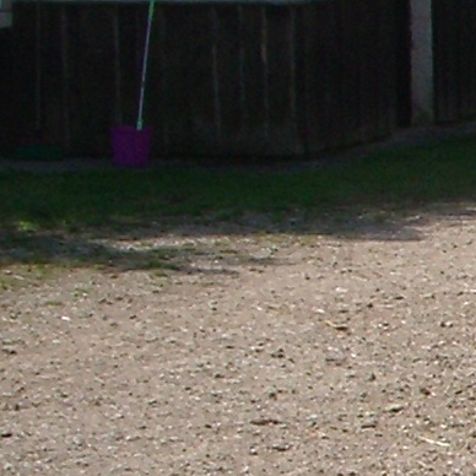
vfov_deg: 8.5
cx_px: 1402
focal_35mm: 204
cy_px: 547
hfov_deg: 7.6
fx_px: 3174
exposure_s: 1/640
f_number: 4.3
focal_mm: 5.8
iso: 80
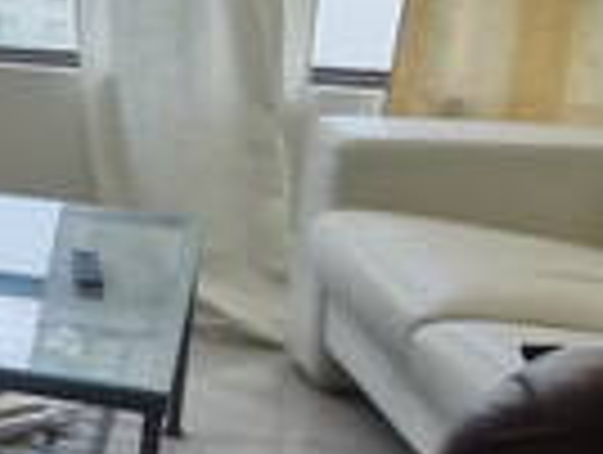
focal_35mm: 94
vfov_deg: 15.7
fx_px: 1640
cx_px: -639
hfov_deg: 15.8
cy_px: 103
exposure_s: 1/50
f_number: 2.2
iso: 125
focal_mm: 2.35
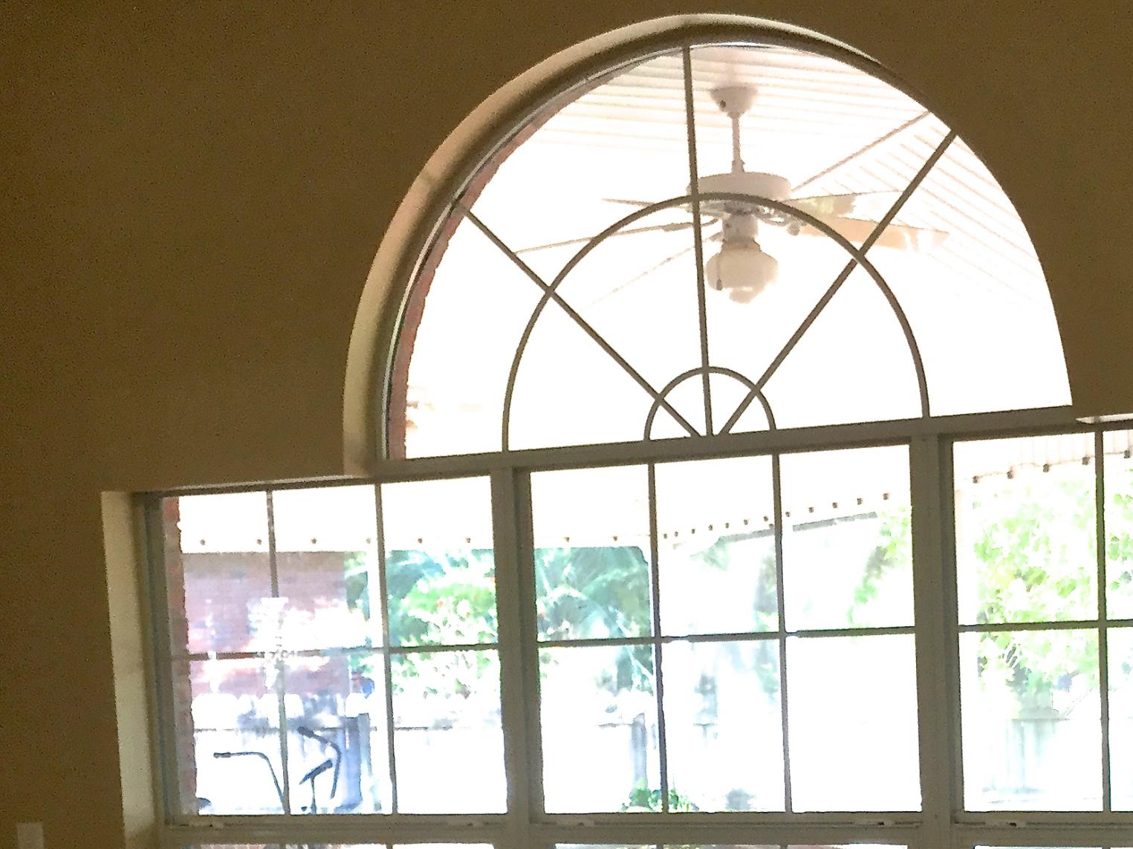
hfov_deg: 31.2
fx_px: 1996
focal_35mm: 61
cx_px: 824
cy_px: 778
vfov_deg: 23.3
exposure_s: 1/30
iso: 50
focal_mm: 3.3
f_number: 2.4
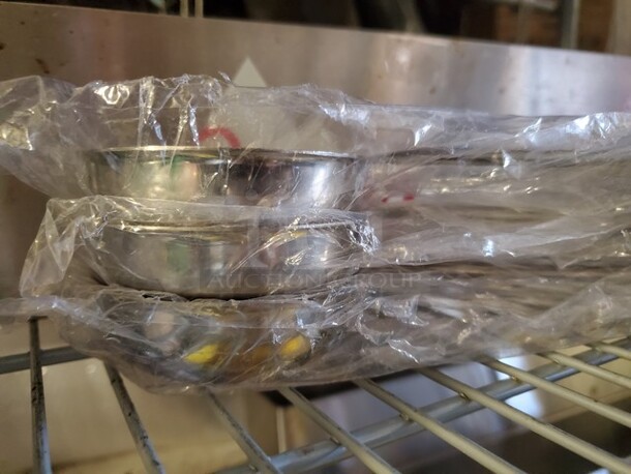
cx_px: 316
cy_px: 237
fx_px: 474
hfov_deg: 67.3
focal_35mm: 26
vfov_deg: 53.1
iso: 640
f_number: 1.5
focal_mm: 4.3
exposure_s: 1/30
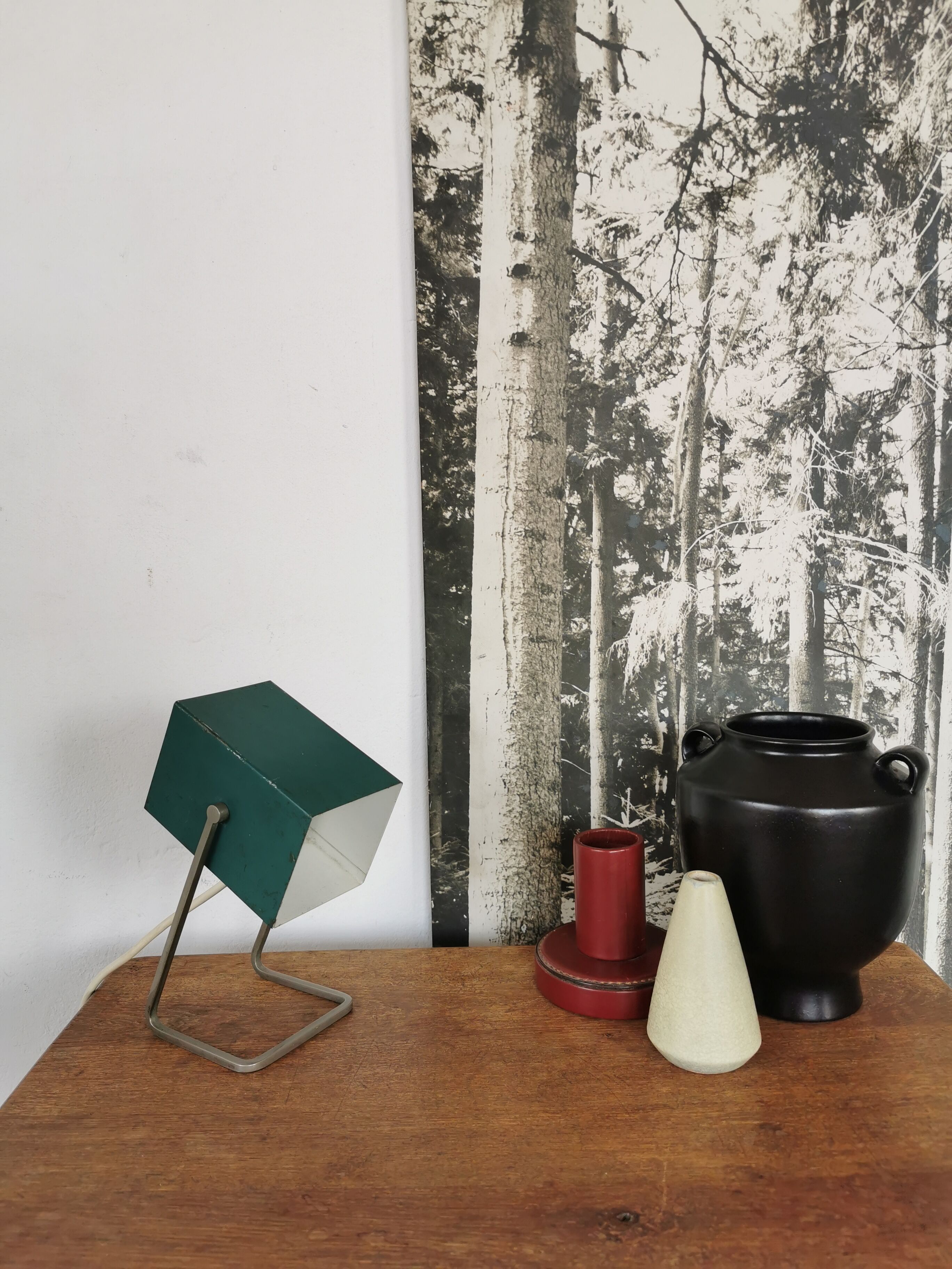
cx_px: 476
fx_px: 990
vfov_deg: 65.3
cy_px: 634
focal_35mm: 27
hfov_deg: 51.4
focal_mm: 5.56
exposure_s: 1/157
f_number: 1.6
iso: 50
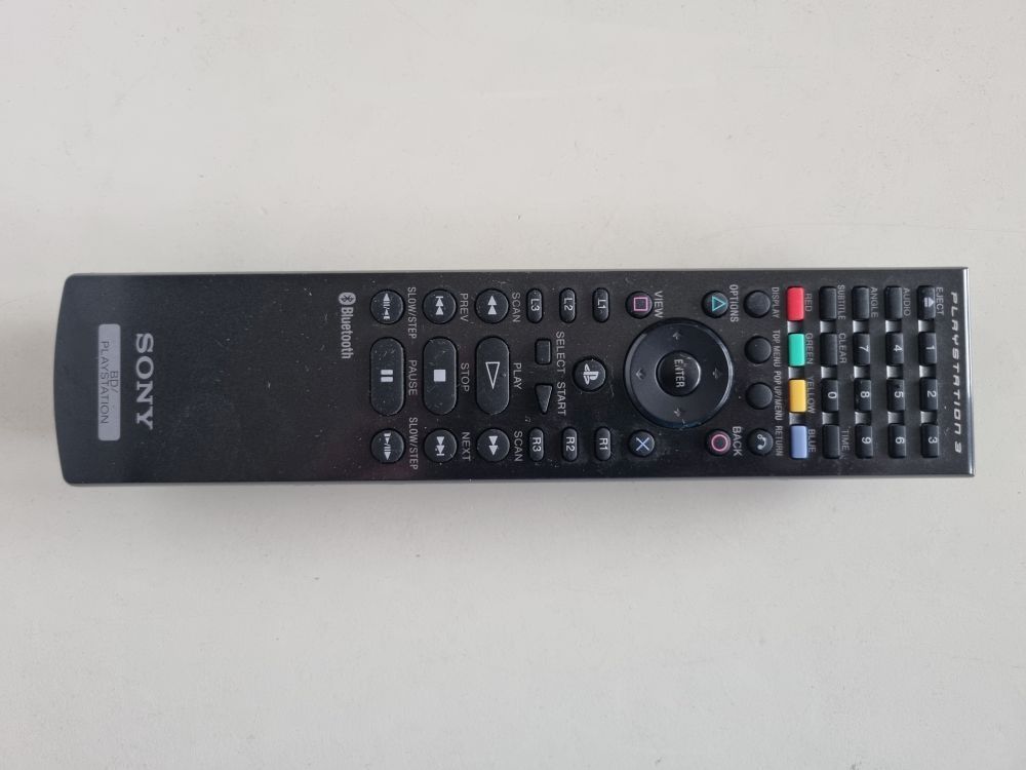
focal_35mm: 26
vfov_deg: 53.1
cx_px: 513
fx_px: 771
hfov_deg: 67.3
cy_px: 385
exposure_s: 1/50
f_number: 1.8
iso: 200
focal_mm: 5.4
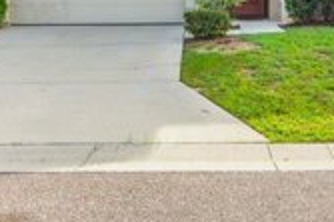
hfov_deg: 45.3
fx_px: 399
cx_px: 198
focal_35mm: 43
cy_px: -12
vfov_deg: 28.7
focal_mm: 12
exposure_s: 1/400
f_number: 7.1
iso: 400
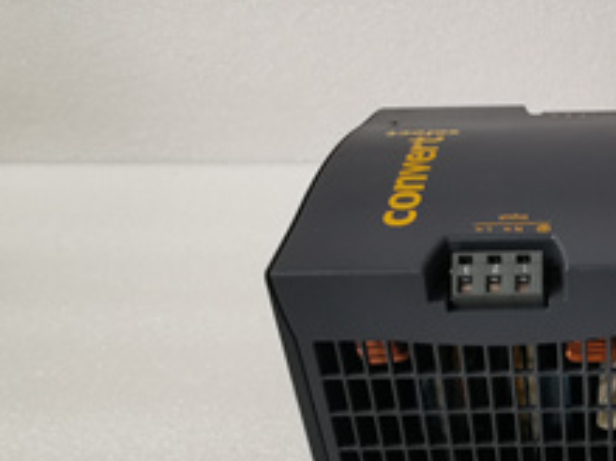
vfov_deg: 29.5
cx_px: 616
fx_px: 854
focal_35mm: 48
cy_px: 378
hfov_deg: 35.8
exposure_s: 1/36
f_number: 2.2
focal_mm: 3.95
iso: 250
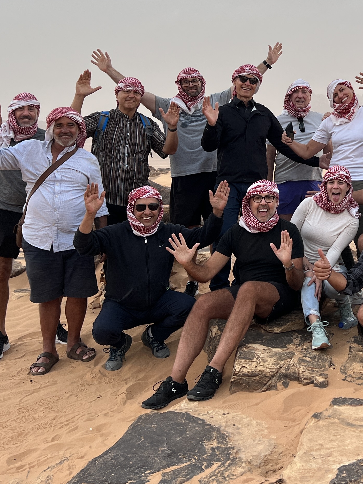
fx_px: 783
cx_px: 340
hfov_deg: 25.2
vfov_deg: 33.7
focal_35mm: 56
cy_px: 127
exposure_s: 1/121
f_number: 1.5
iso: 64
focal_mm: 5.7
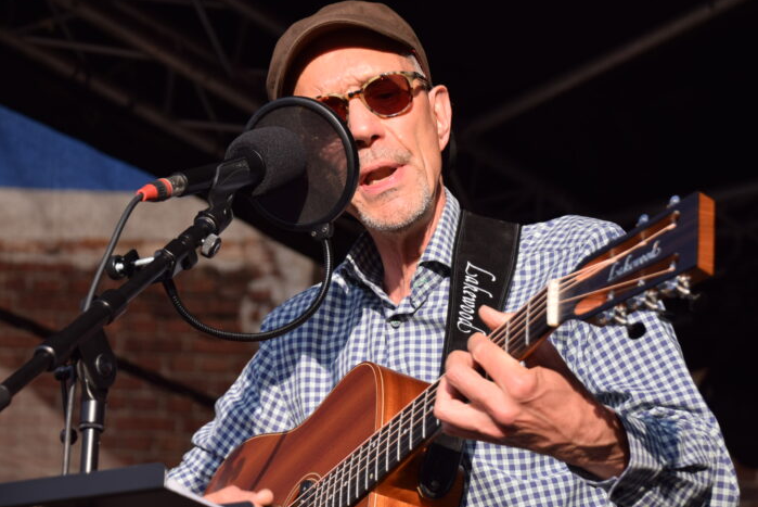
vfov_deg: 11.1
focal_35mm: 124
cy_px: 237
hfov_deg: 16.6
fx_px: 2603
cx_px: 415
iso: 100
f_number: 5
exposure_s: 1/250
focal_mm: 75
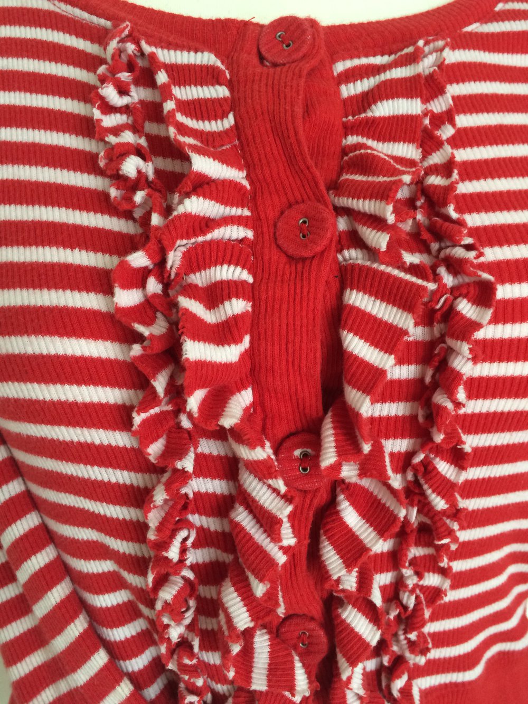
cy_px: 352
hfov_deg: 48.2
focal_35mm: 29
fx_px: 590
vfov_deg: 61.7
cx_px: 264
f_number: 2.2
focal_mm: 4.15
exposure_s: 1/30
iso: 125
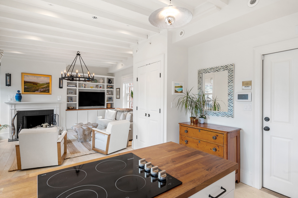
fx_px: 149
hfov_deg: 90.0
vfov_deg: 67.3
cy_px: 99
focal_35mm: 18
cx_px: 149
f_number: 8
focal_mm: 18
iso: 400
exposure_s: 1/6
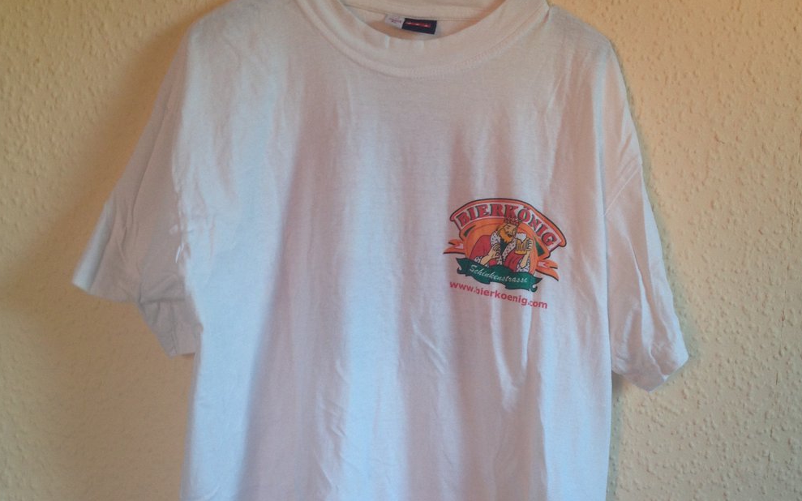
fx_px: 1093
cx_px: 401
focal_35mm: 50
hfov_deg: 40.3
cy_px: 355
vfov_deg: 25.6
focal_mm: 4.28
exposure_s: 1/24
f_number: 2.4
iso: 50
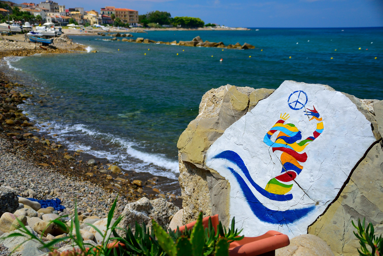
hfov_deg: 49.6
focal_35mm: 39
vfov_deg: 34.2
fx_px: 415
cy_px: 128
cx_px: 192
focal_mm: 26
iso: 360
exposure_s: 1/2500
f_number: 3.8
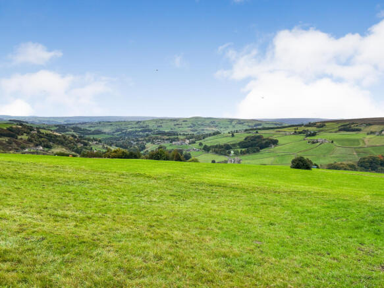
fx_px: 288
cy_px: 144
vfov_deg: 53.0
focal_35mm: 26
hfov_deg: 67.3
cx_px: 192
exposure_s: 1/950
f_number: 1.5
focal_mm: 5.7
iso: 50
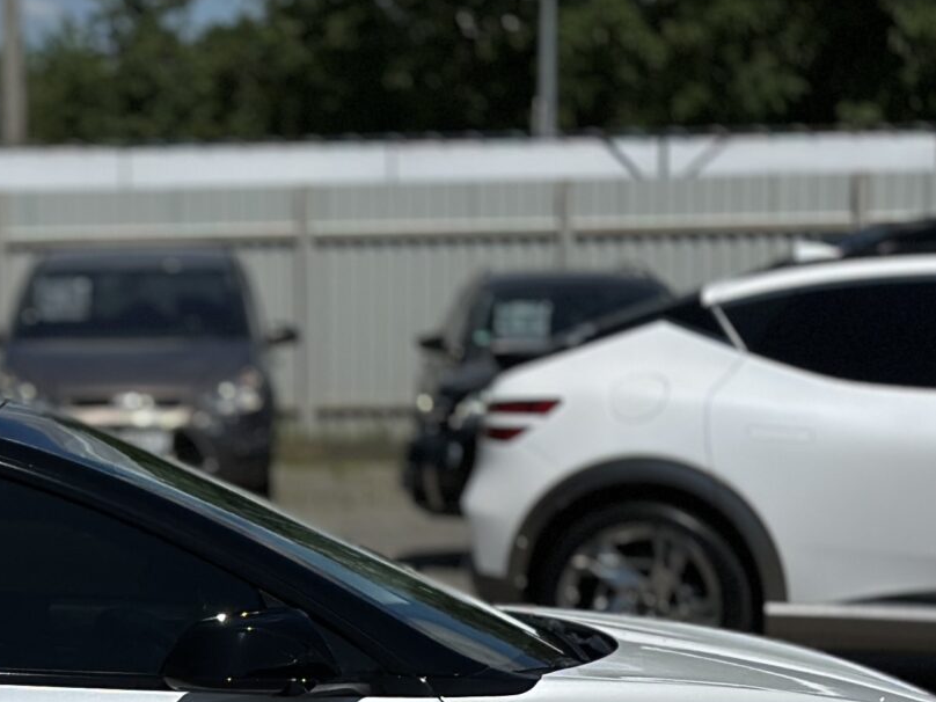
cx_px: -122
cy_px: 768
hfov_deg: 12.7
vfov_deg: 9.7
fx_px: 4110
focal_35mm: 152
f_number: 1.78
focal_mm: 6.86
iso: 80
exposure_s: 1/18868
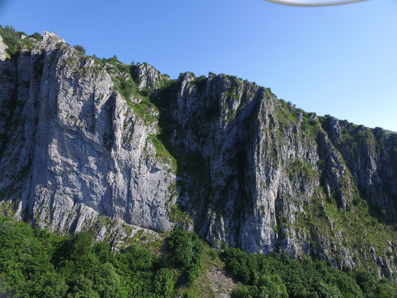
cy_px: 149
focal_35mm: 20
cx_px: 198
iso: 100
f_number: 2.8
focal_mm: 3.61
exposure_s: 1/686
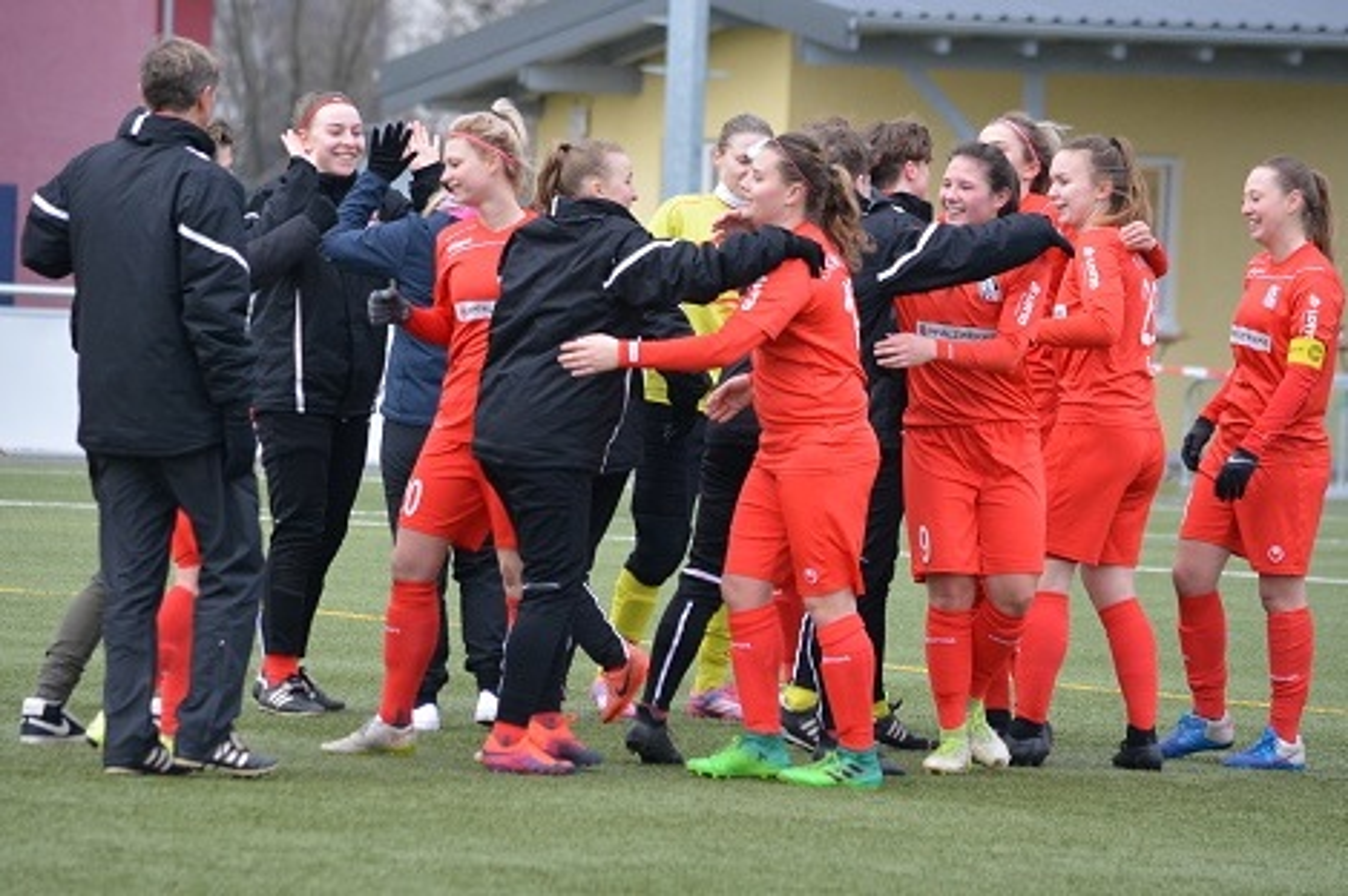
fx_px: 10383
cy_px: 448
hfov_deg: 7.4
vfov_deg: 4.9
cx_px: 674
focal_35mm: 278
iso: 1600
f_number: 5
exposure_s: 1/400
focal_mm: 185
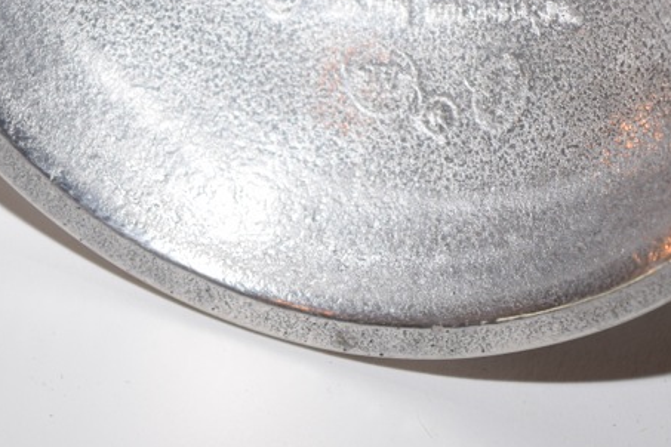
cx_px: 378
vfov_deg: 7.5
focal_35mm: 182
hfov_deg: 11.3
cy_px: 20
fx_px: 3394
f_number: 5.6
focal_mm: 55
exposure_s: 1/60
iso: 360
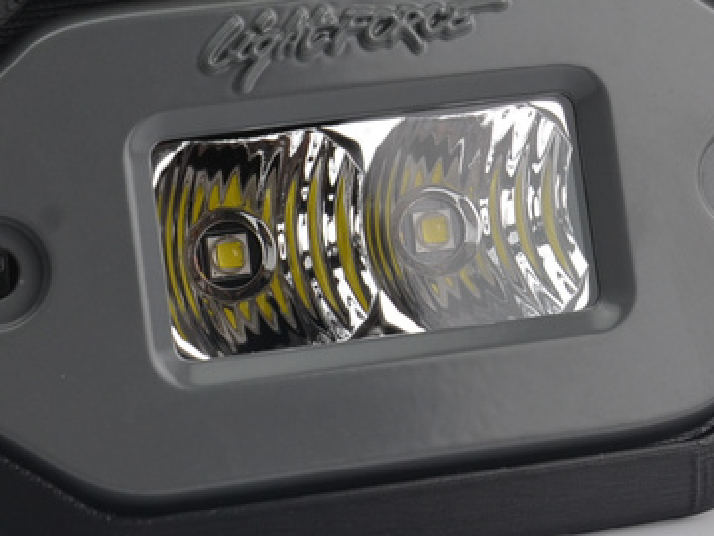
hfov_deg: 9.9
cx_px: 428
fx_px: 4125
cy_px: 0
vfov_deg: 7.4
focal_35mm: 200
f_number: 10
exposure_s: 1/50
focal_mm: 50
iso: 400
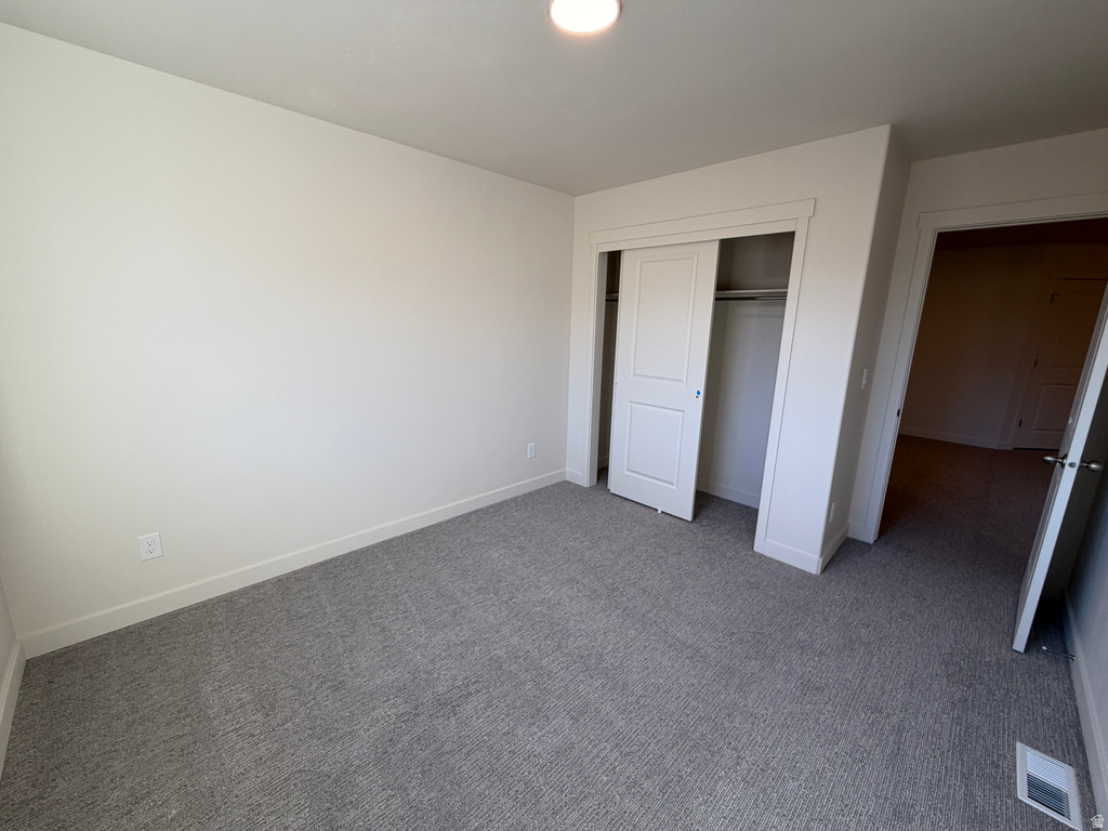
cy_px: 416
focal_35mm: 14
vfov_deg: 85.7
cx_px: 554
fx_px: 448
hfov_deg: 102.1
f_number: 2.2
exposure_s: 1/121
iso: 80
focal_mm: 2.22
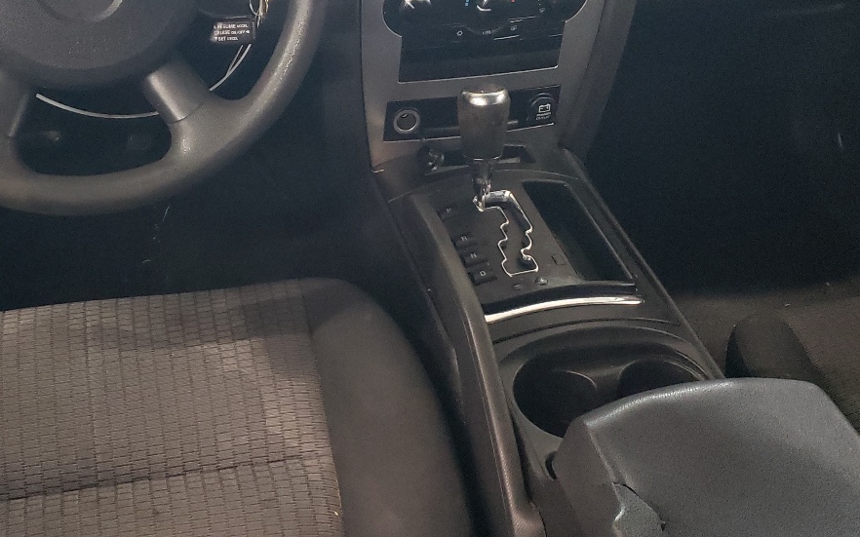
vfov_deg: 25.8
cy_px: 231
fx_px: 1172
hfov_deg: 40.2
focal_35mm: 50
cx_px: 351
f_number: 1.5
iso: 396
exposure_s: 1/24
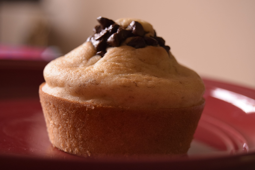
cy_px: 85
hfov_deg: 24.6
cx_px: 128
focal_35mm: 82
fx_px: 584
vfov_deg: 16.6
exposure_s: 1/60
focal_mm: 55
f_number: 5.6
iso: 1250
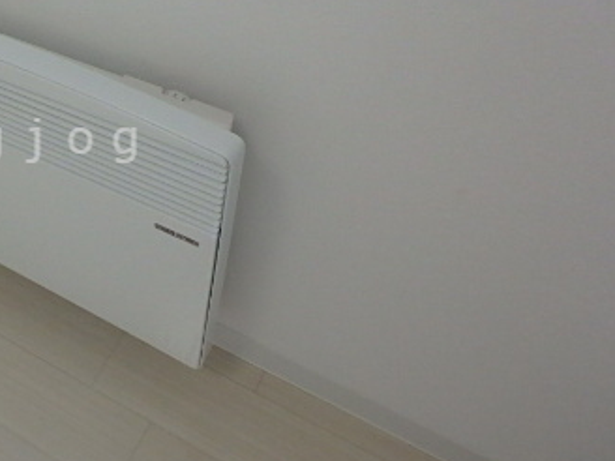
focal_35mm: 41
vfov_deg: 34.7
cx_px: 19
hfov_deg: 40.8
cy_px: 141
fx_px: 728
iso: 400
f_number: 3.5
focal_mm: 3.7
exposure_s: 1/250
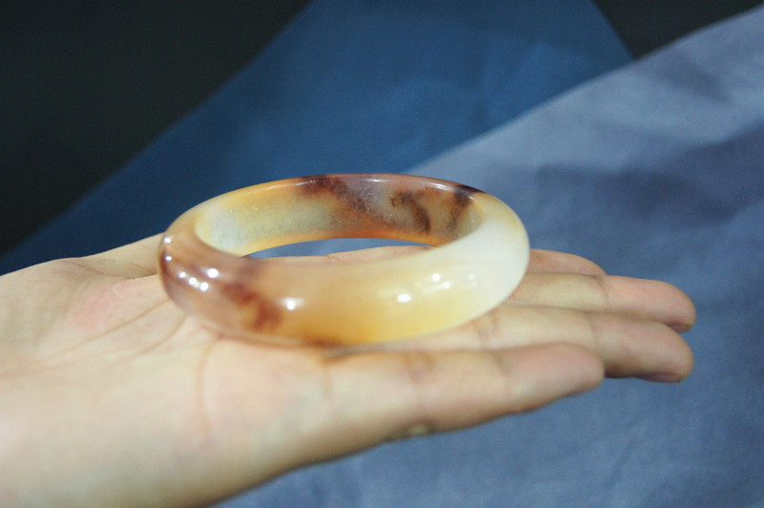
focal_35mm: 60
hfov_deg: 33.4
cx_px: 382
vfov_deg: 22.6
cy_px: 254
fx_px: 1272
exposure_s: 1/20
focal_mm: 40
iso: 1600
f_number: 5
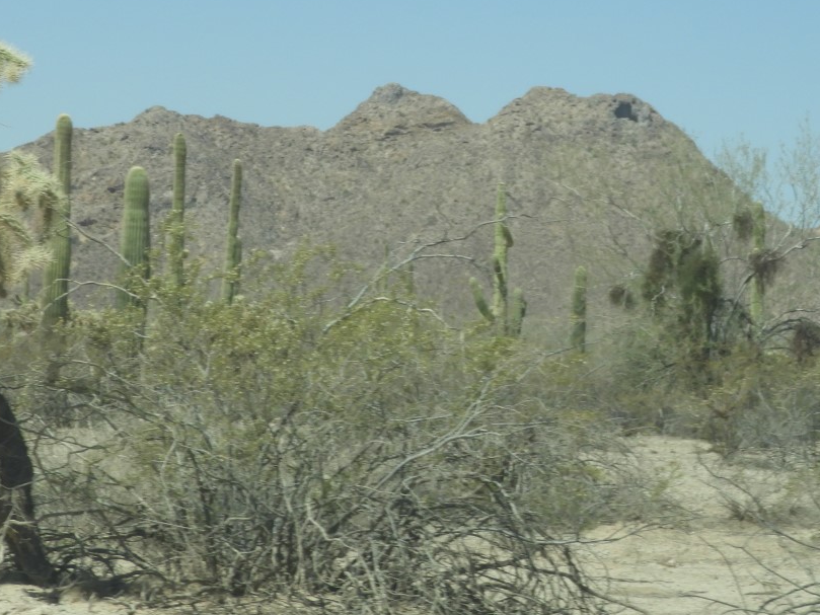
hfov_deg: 11.7
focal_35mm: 169
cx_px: 611
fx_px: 4004
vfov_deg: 8.8
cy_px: 143
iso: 100
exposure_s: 1/640
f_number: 4.8
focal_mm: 17
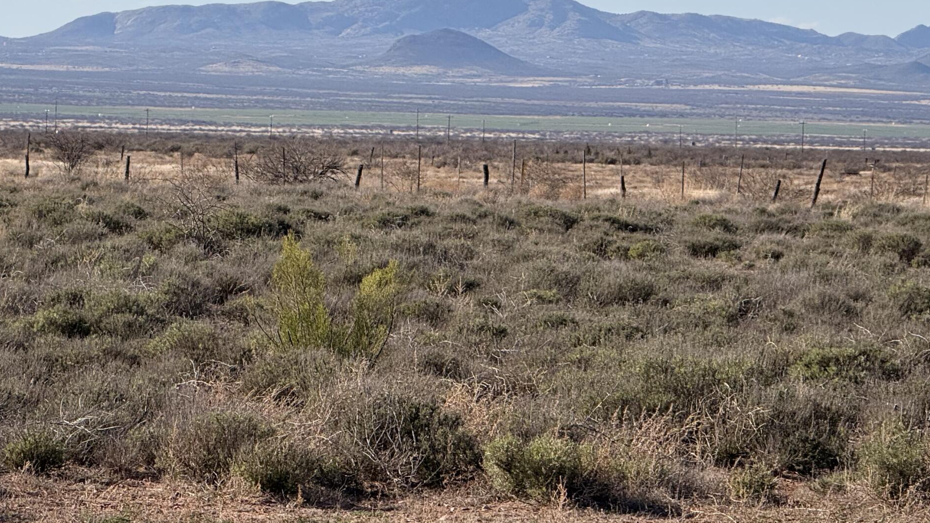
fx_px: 5154
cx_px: 329
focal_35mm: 209
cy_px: 226
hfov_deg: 10.3
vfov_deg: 5.8
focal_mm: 15.66
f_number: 2.8
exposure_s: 1/2283
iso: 50
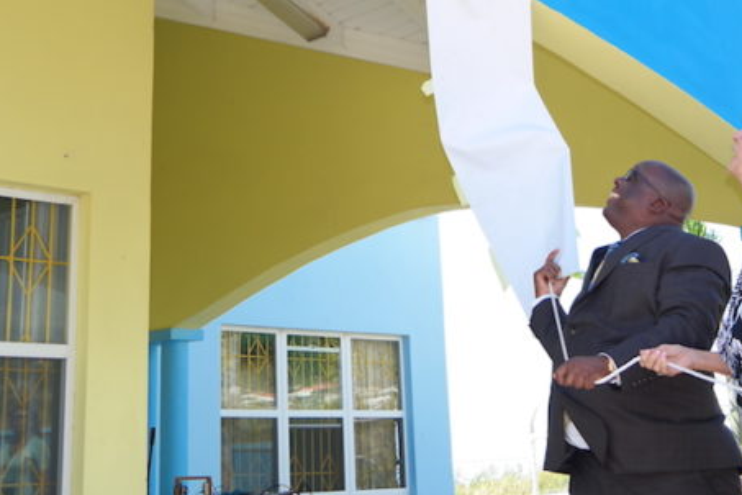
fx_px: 1257
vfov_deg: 21.5
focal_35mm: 61
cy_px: 8
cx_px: 391
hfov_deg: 32.9
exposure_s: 1/200
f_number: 3.5
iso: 100
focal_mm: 18
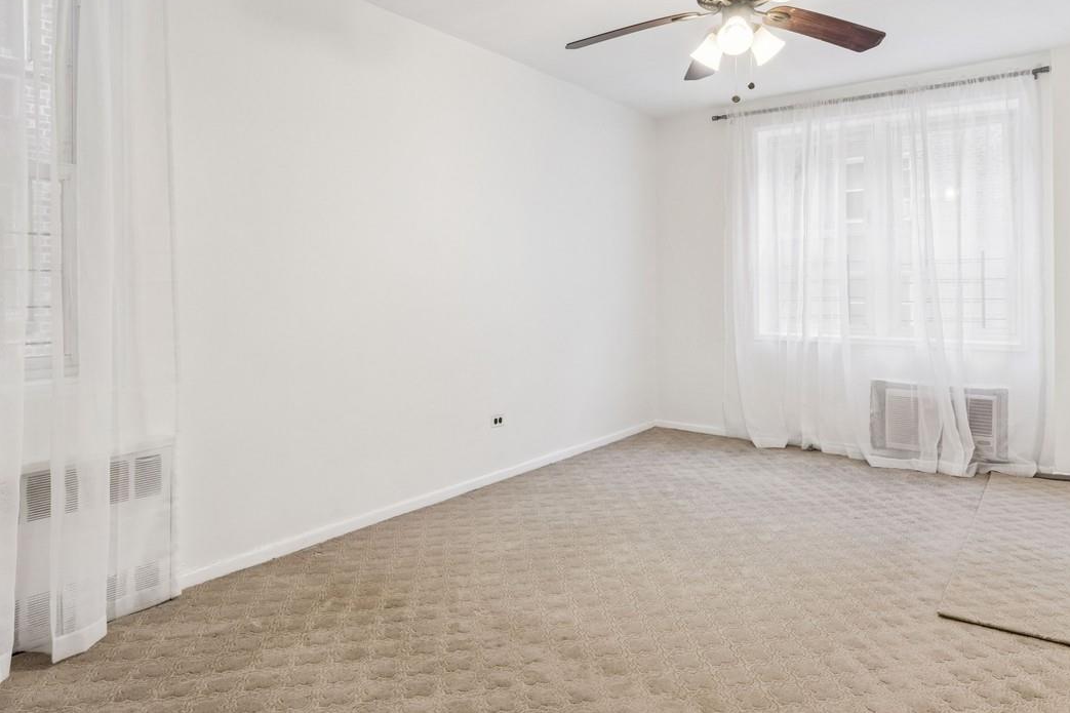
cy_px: 292
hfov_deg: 76.1
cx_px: 524
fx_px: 683
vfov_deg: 54.8
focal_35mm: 23
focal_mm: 15
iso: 640
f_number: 14
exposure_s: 1/10
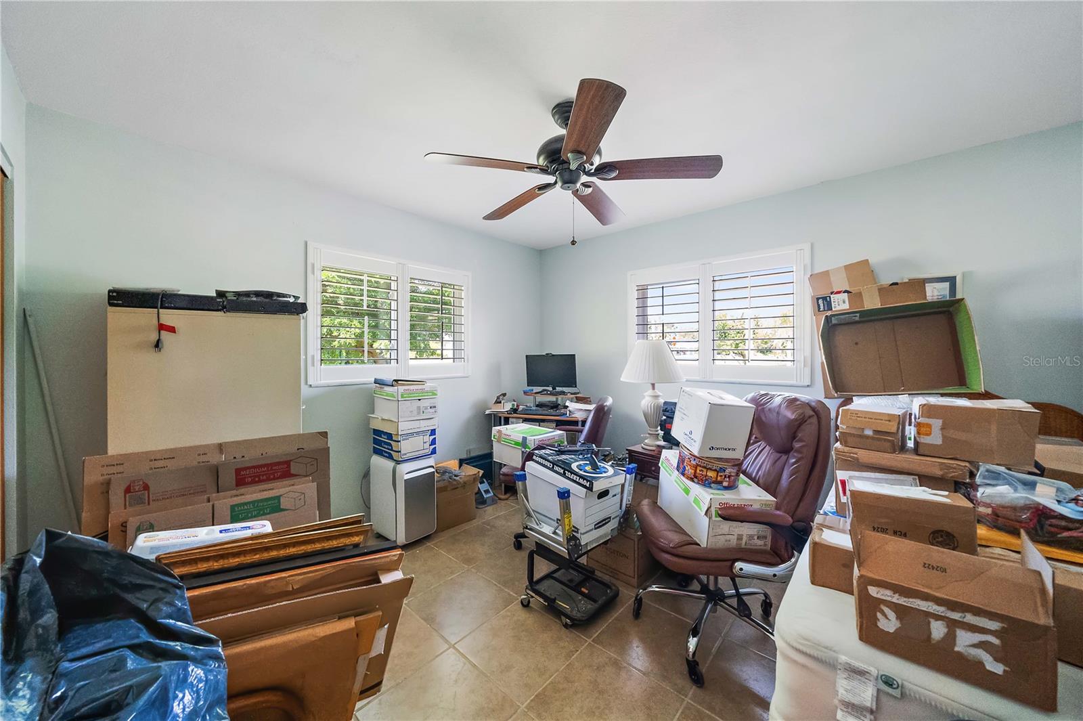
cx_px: 542
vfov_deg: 89.9
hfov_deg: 112.6
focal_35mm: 12
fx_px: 361
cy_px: 360
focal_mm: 12
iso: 12800
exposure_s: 1/30
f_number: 9.5
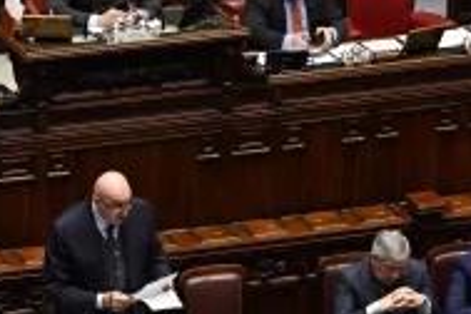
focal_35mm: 297
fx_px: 3885
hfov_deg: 6.9
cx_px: 122
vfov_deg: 4.6
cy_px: 250
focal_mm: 140
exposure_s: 1/160
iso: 6400
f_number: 4.8
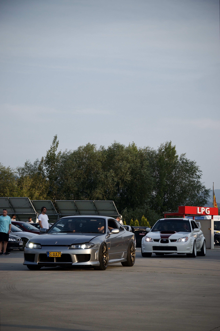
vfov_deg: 19.5
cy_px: 166
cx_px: 110
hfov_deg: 13.0
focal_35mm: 105
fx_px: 962
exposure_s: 1/800
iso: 400
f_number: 5.6
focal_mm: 70
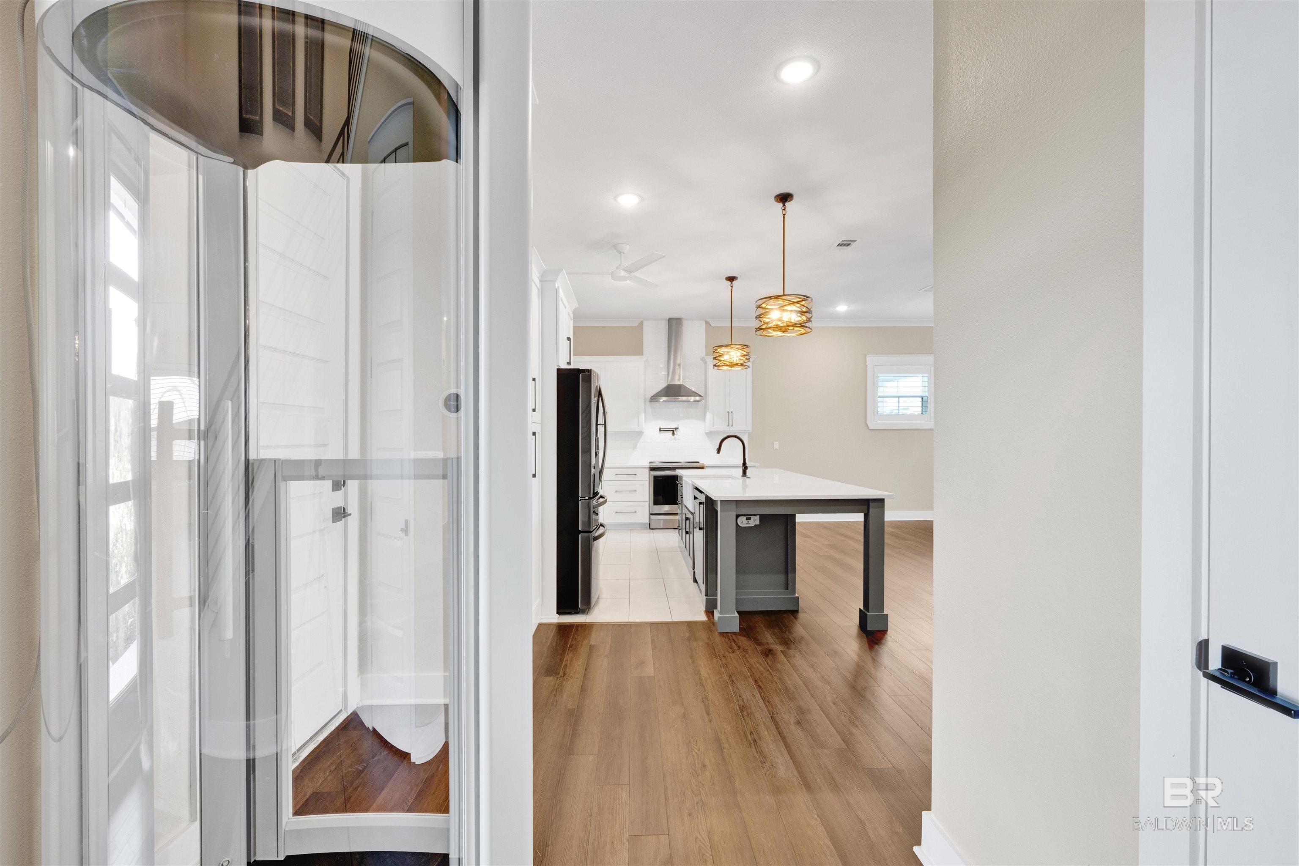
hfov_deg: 98.5
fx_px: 559
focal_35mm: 16
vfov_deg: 75.5
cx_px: 650
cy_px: 433
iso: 400
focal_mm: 15.5
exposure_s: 1/2
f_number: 13
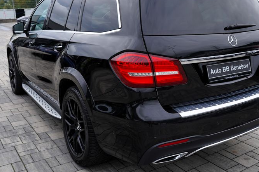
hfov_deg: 48.2
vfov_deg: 33.3
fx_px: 288
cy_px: 71
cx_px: 154
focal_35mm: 40
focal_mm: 26
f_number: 6.3
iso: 100
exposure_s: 1/160
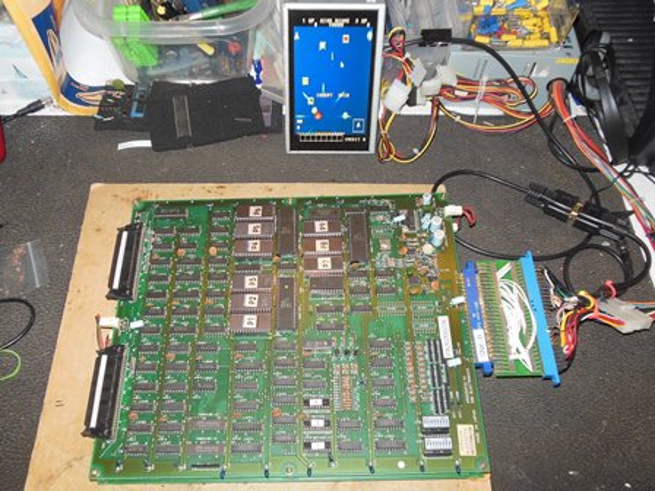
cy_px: 246
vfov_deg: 54.9
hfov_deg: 69.4
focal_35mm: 25
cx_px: 328
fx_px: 473
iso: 200
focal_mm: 4.5
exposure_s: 1/25
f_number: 3.2
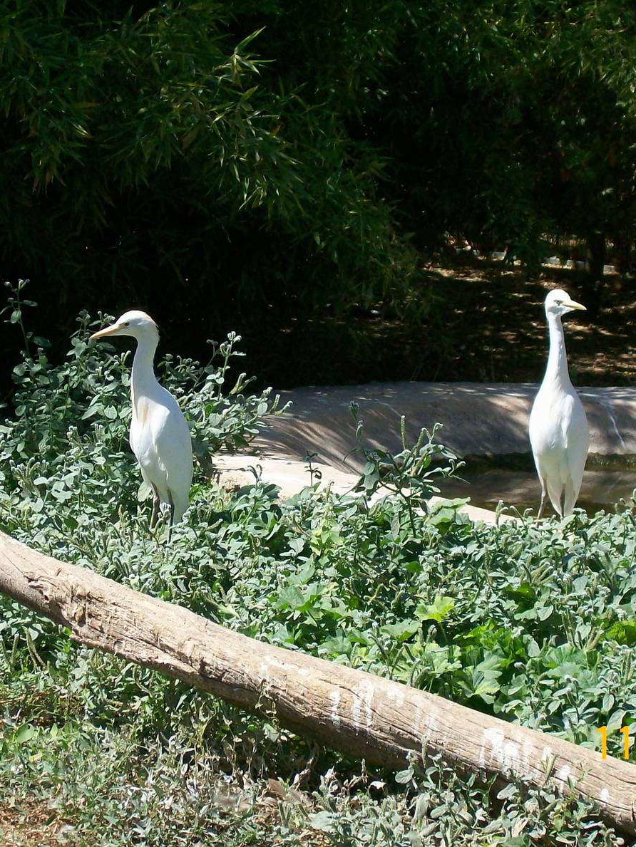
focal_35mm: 117
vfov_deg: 16.8
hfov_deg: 12.7
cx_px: 304
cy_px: 421
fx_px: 2866
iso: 80
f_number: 4.3
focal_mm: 14.3
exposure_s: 1/536
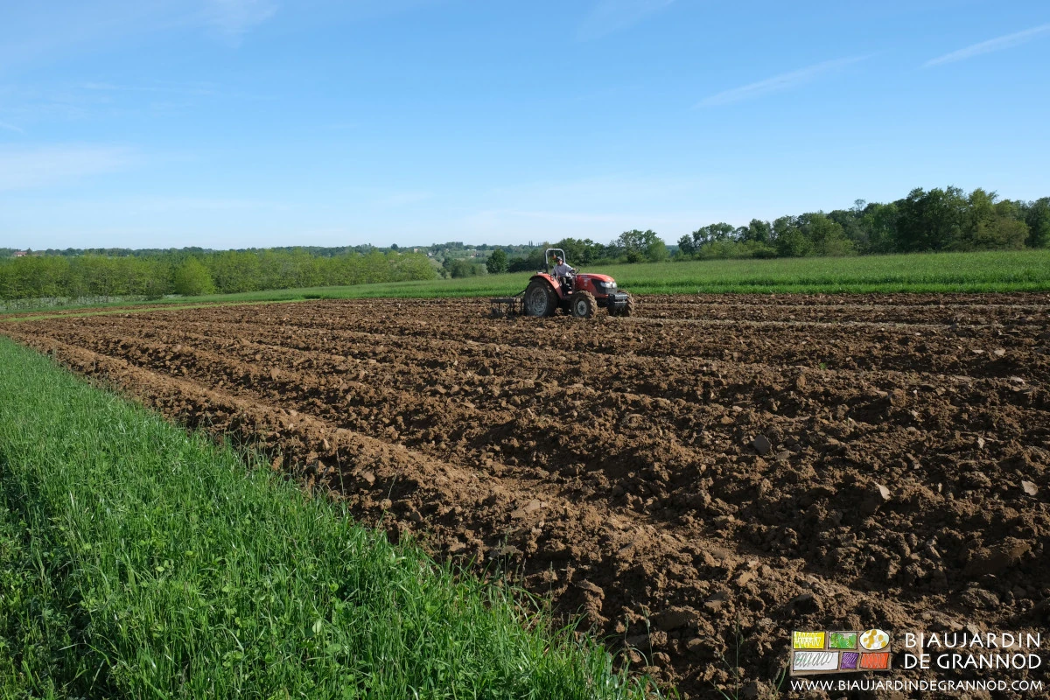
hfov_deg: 67.4
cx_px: 525
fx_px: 787
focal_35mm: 27
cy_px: 350
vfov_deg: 47.9
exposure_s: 1/180
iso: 320
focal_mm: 18
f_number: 11
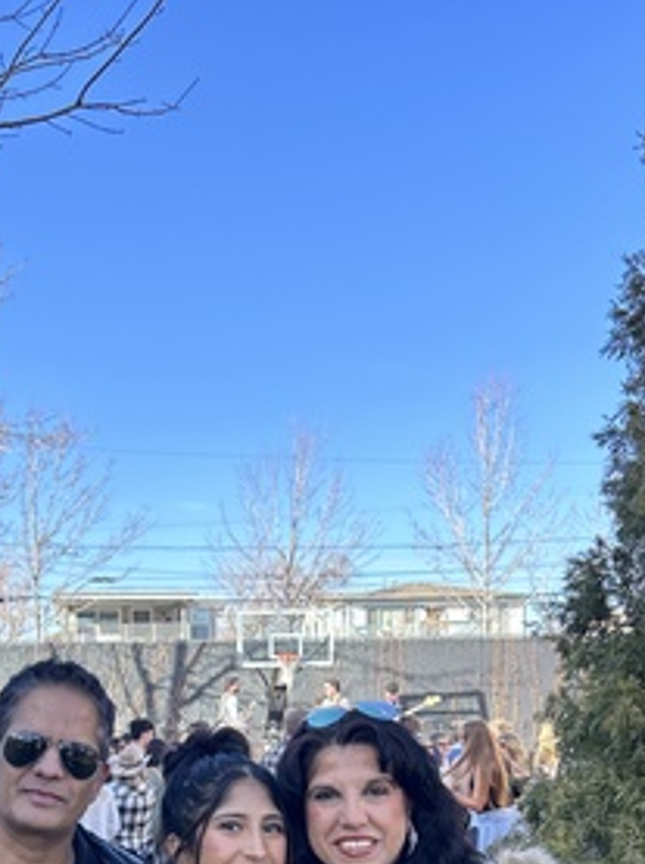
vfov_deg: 38.0
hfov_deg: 30.5
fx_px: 1170
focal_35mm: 47
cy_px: 764
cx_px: 195
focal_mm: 5.7
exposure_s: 1/658
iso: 50
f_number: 1.5
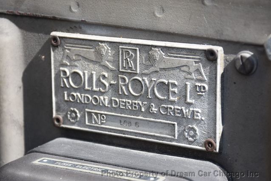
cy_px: 90
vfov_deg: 10.7
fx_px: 967
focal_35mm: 129
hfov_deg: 15.9
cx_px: 136
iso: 450
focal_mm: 85
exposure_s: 1/500
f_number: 8
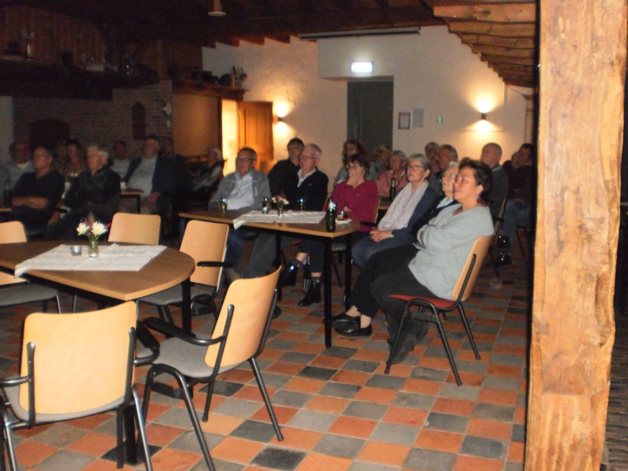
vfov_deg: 39.7
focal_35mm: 36
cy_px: 236
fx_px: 653
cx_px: 314
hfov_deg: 51.4
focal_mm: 6.3
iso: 800
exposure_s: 1/30
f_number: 3.1
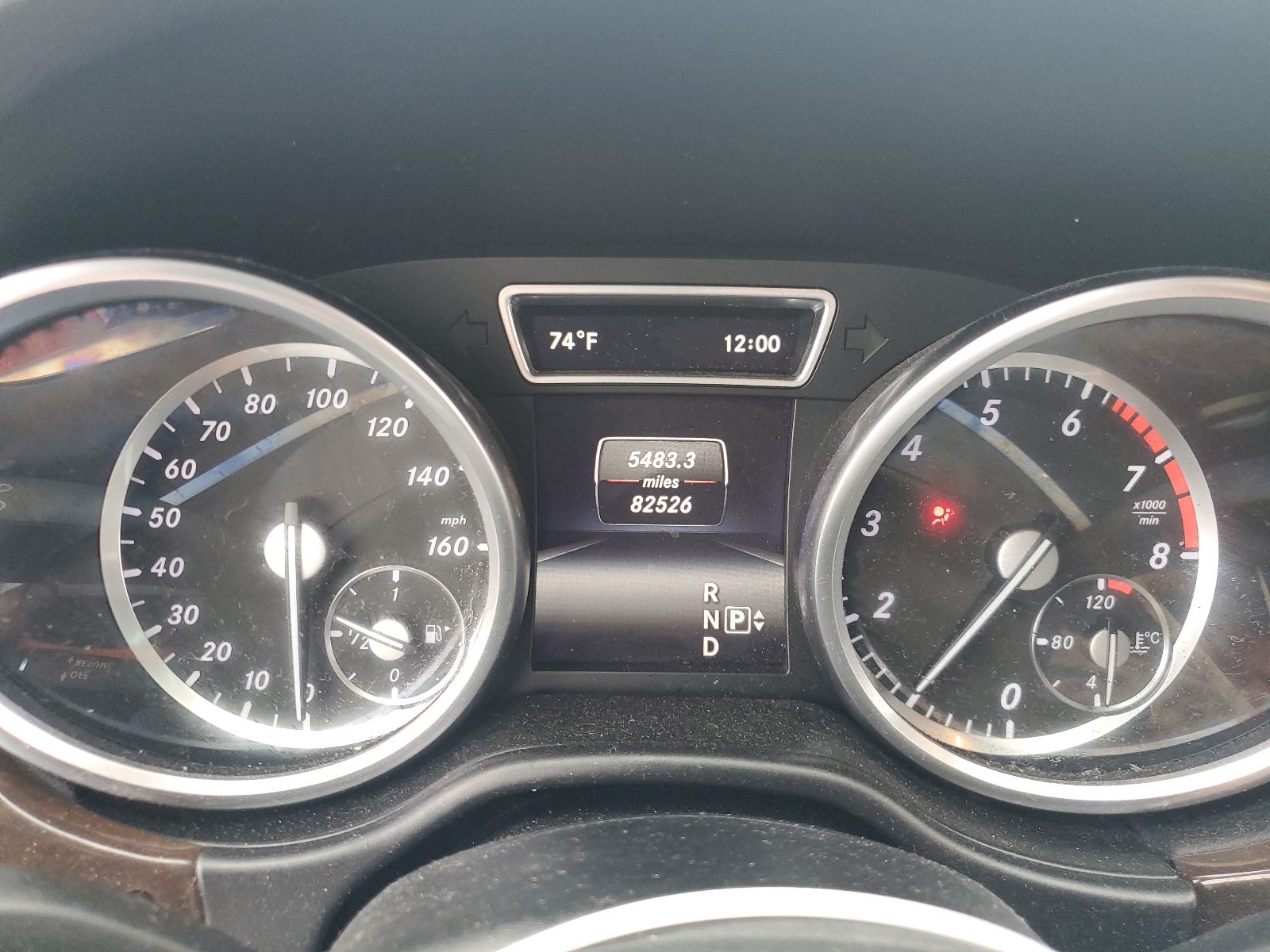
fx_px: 954
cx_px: 635
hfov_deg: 67.3
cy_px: 476
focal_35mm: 26
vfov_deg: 53.1
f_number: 1.5
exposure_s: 1/60.2
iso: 129
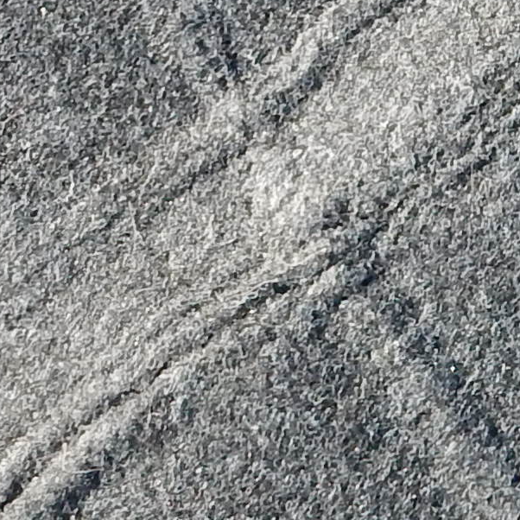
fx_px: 5863
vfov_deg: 5.0
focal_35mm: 345
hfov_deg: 5.1
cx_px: 666
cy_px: -385
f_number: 4.5
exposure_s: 1/320
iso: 125
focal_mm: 9
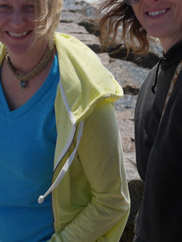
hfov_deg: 10.7
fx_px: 967
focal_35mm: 138
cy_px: 5
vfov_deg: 14.1
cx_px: 116
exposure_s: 1/4000
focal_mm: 25
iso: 200
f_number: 4
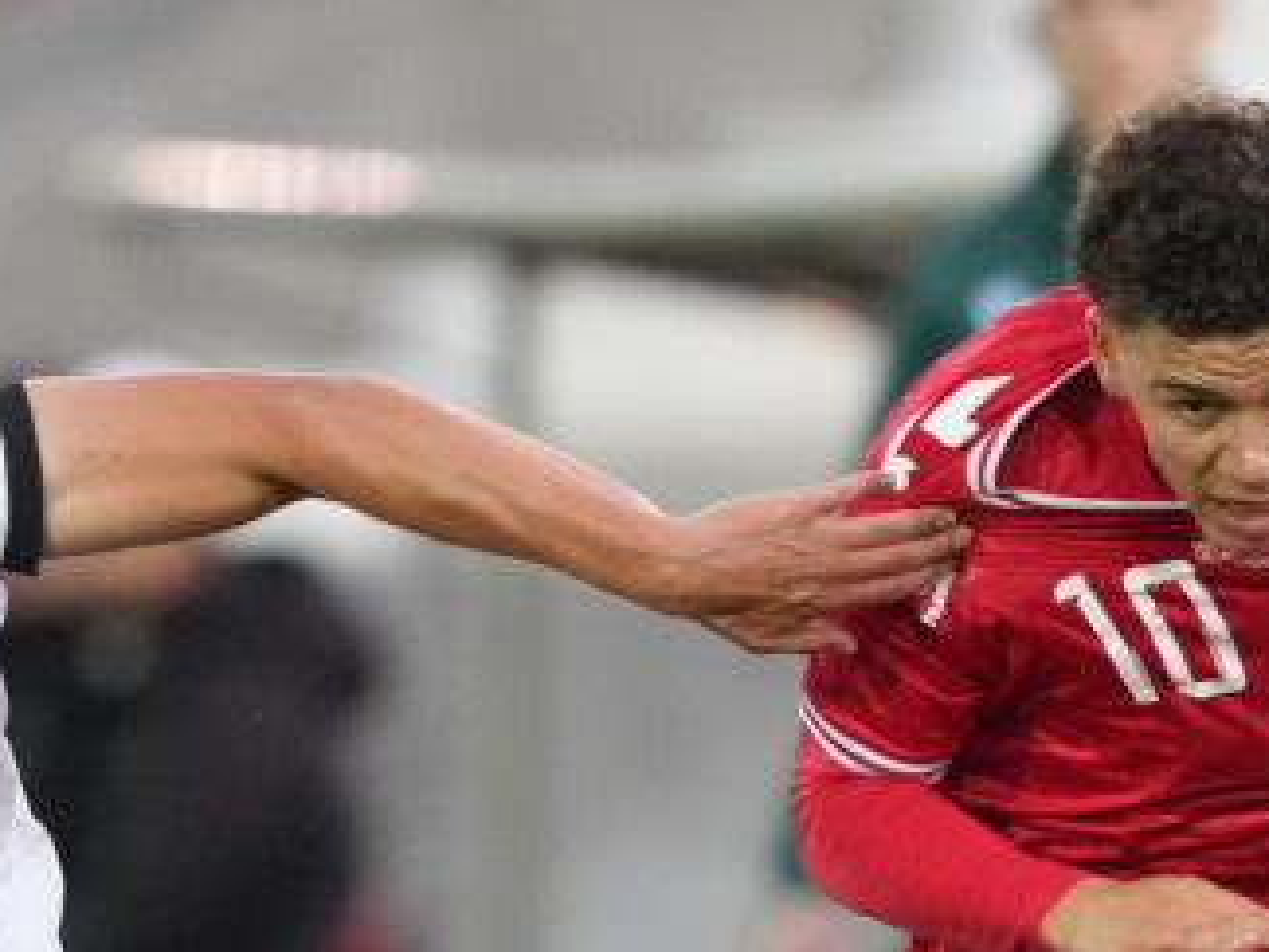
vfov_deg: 1.2
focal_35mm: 1215
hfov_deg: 1.6
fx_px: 44541
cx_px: 764
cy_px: 1260
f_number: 2.8
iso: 3200
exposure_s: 1/1600
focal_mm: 400
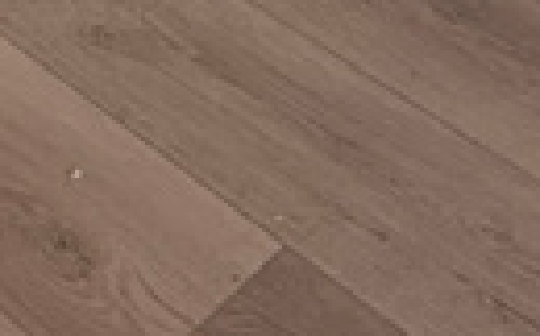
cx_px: 58
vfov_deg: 7.8
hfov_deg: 17.6
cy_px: -962
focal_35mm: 117
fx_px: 1720
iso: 125
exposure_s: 1/120
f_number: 2.2
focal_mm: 2.22
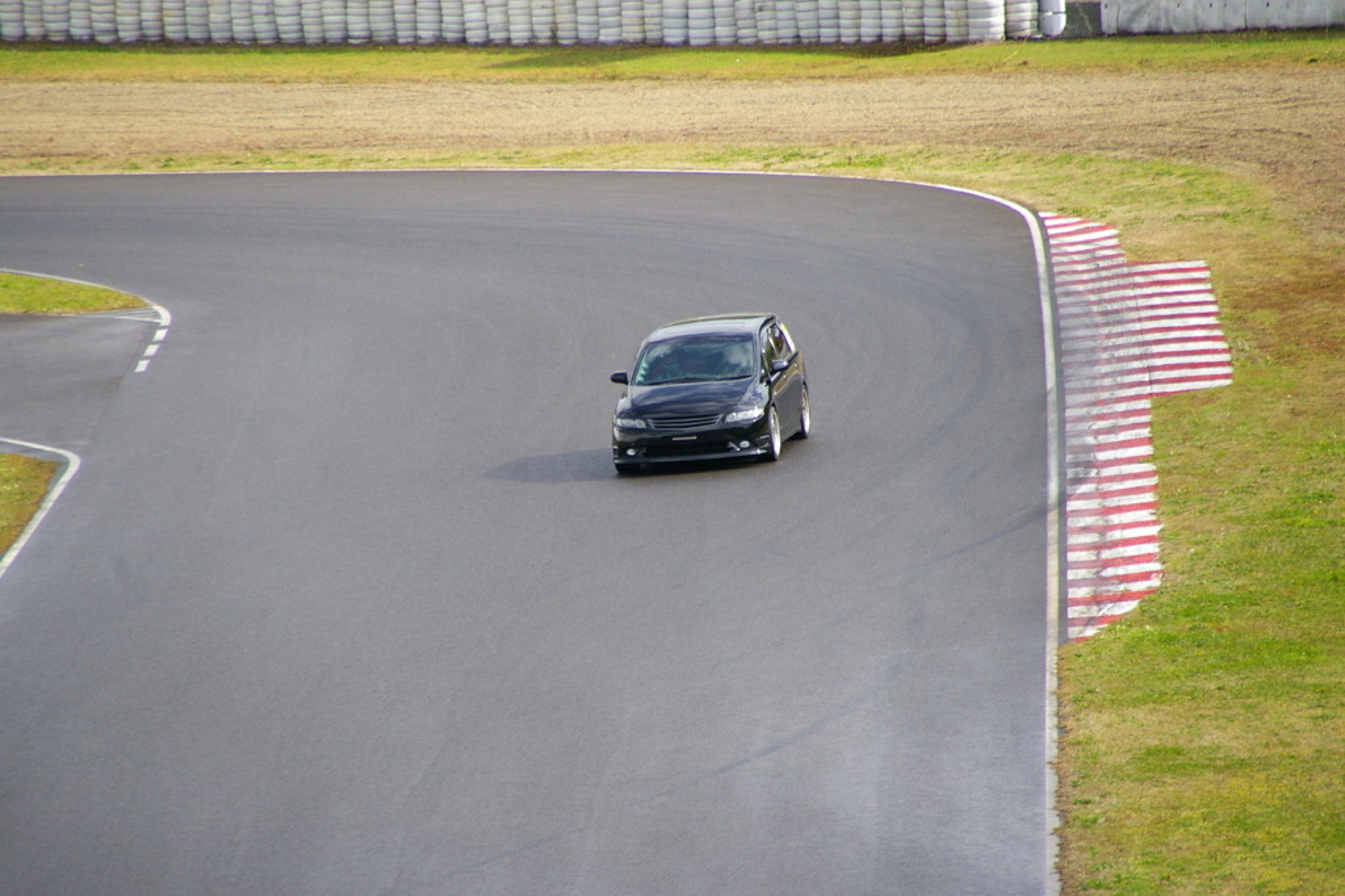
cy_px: 448
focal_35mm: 375
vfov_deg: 3.7
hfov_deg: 5.5
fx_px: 14005
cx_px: 672
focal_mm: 250
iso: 200
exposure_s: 1/250
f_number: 8
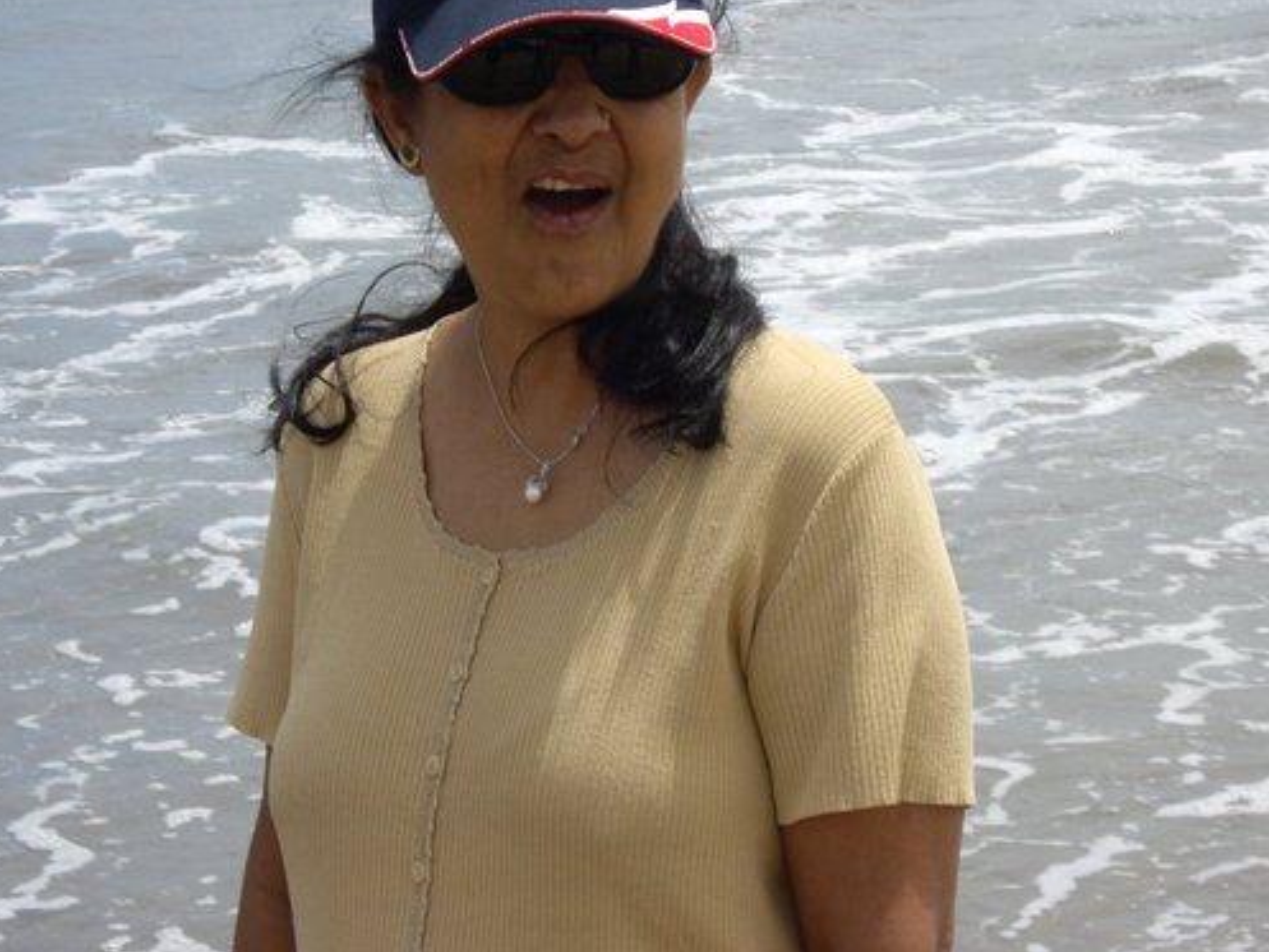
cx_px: 595
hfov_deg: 16.3
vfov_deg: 12.2
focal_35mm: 121
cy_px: 345
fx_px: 4437
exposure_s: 1/160
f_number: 7.4
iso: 50
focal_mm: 15.3
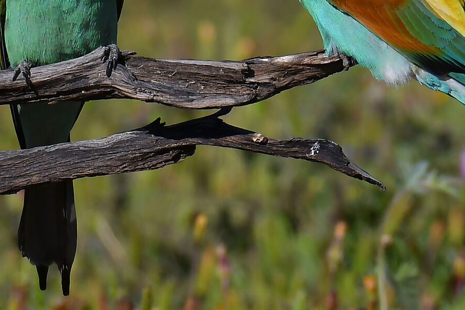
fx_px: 26034
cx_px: 206
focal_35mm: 2015
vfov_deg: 0.7
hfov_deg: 1.0
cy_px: 62
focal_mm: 500
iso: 250
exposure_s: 1/2000
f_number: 8
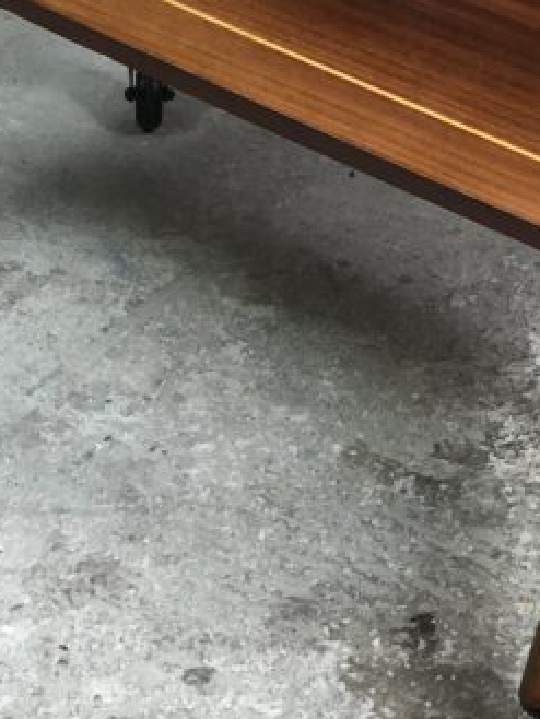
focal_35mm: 162
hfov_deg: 9.2
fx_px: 3367
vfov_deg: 12.0
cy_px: -107
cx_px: 337
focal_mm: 6
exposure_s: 1/33
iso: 100
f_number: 2.4
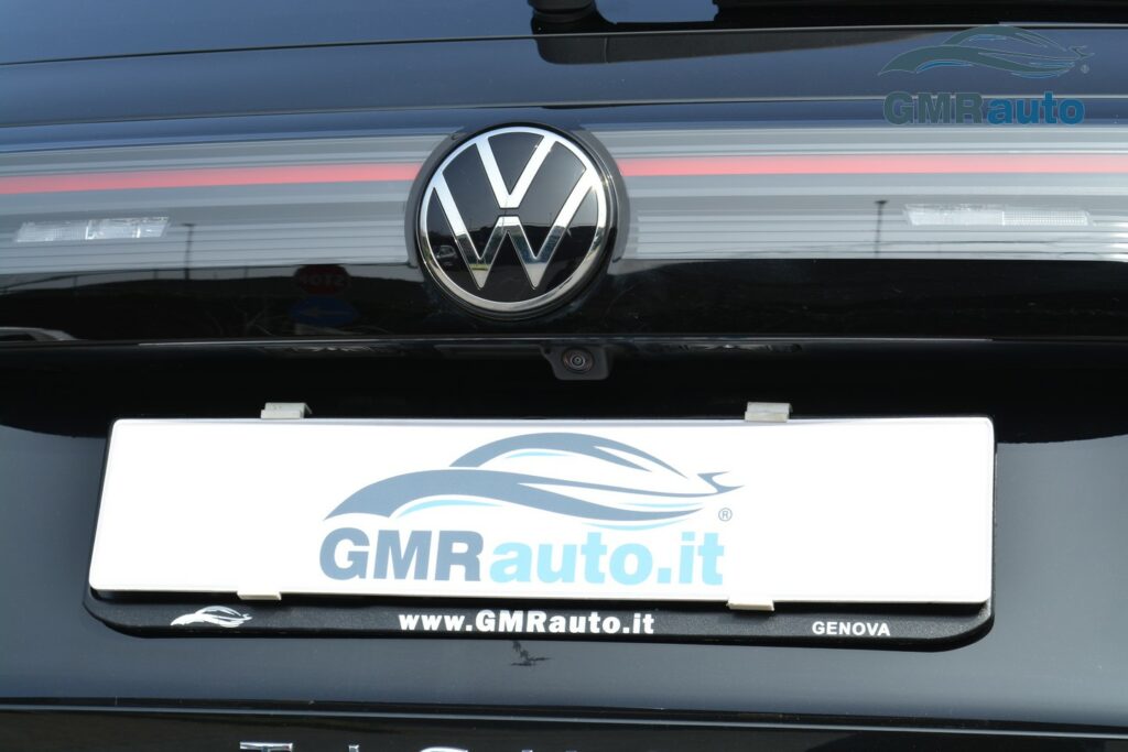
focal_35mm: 82
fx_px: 2585
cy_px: 376
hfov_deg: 24.6
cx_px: 564
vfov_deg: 16.6
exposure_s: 1/125
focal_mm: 55
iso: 125
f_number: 9
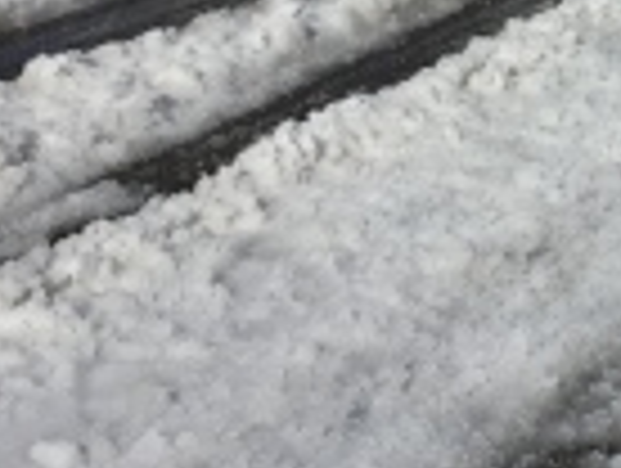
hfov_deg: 17.6
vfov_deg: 13.6
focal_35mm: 105
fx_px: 1887
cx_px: 796
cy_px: -146
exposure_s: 1/6623
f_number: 2.2
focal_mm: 4.15
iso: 32
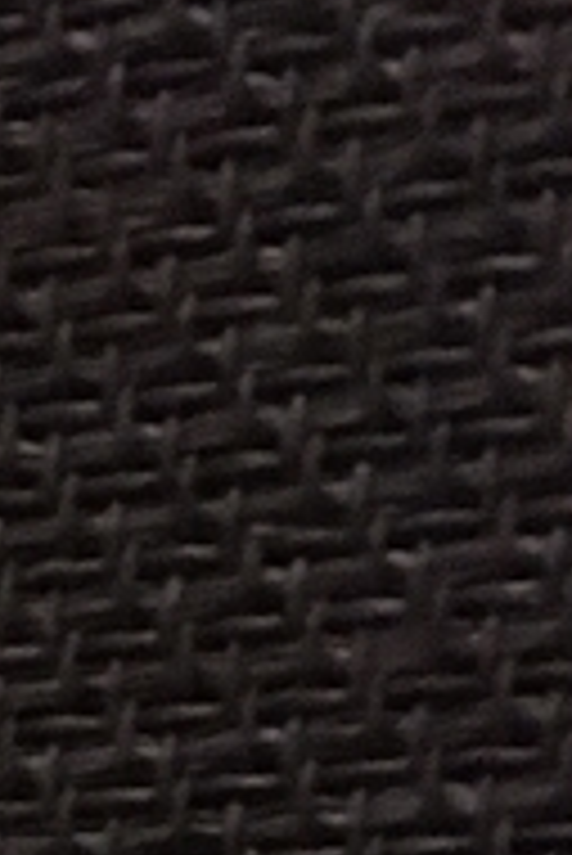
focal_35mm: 190
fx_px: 4520
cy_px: 1953
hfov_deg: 5.8
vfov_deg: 9.7
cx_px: -2018
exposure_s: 1/15
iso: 320
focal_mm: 4.15
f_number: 2.2
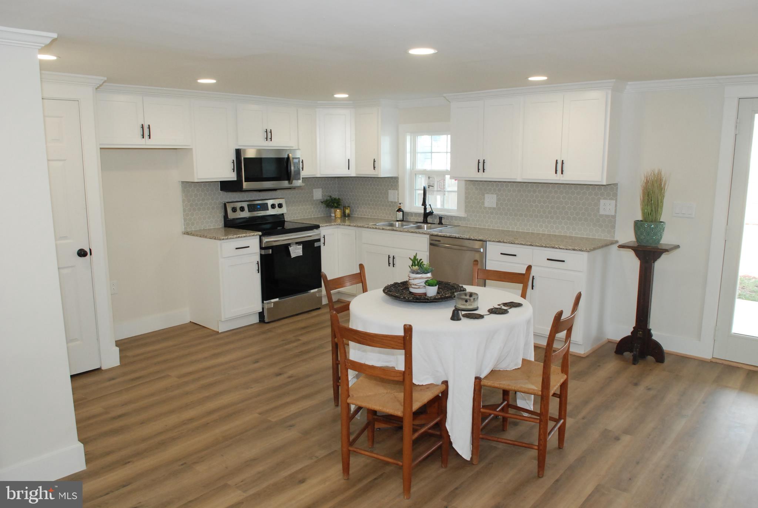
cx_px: 379
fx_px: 538
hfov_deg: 70.3
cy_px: 254
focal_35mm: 26
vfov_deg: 50.6
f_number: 7.1
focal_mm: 17
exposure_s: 1/80
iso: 800
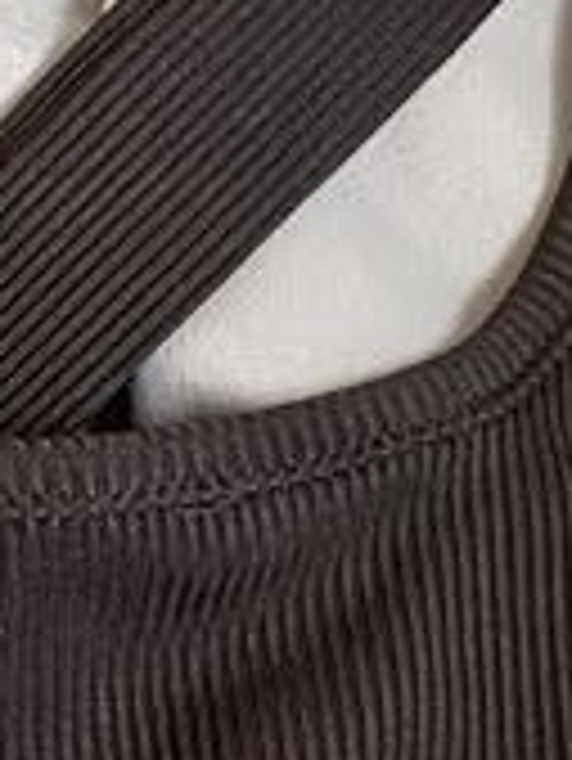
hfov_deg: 8.7
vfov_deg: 11.7
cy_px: 796
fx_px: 3653
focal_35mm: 166
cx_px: -324
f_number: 1.8
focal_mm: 4.25
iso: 500
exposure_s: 1/60
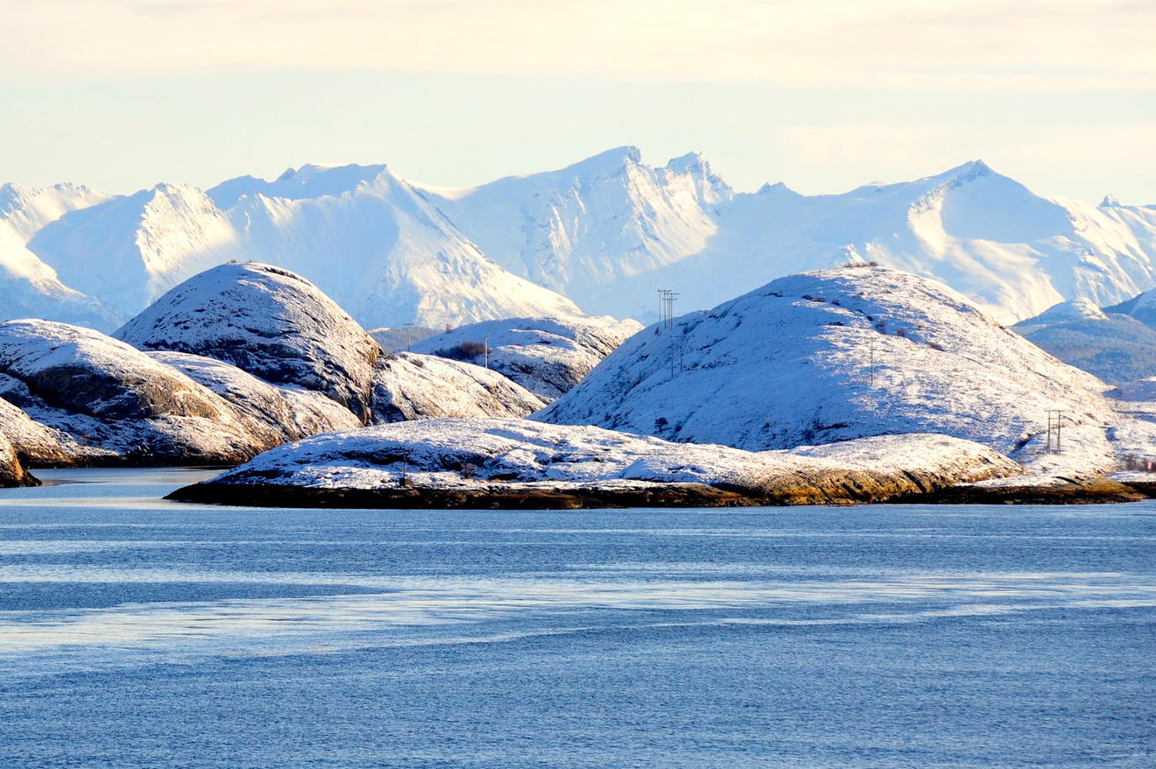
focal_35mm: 291
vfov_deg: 4.7
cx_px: 366
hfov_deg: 7.1
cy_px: 272
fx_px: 9337
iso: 800
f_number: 10
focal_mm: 200
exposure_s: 1/1600
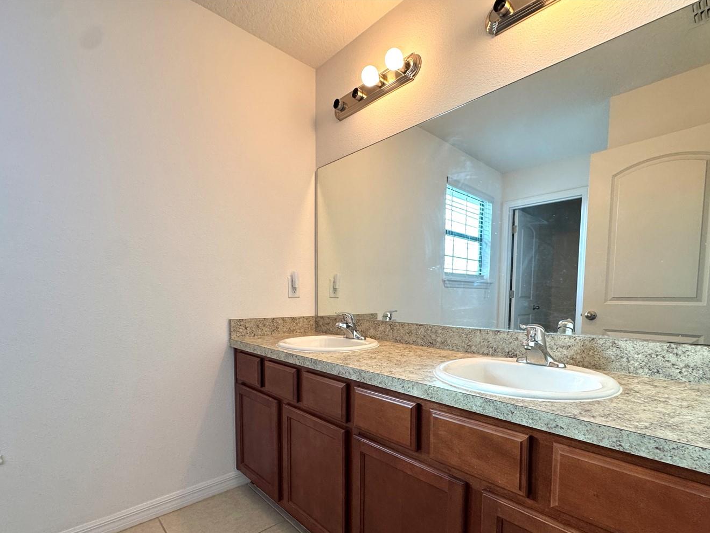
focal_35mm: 17
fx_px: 349
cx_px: 361
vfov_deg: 73.8
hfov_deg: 91.0
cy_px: 322
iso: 200
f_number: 2.2
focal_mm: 2.22
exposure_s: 1/120
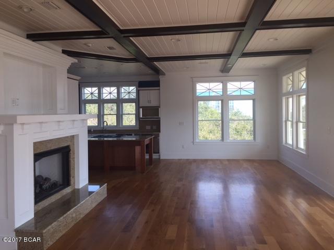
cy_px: 125
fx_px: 280
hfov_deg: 61.7
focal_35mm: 29
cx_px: 167
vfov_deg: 48.2
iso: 32
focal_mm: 4.15
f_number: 2.2
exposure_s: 1/179
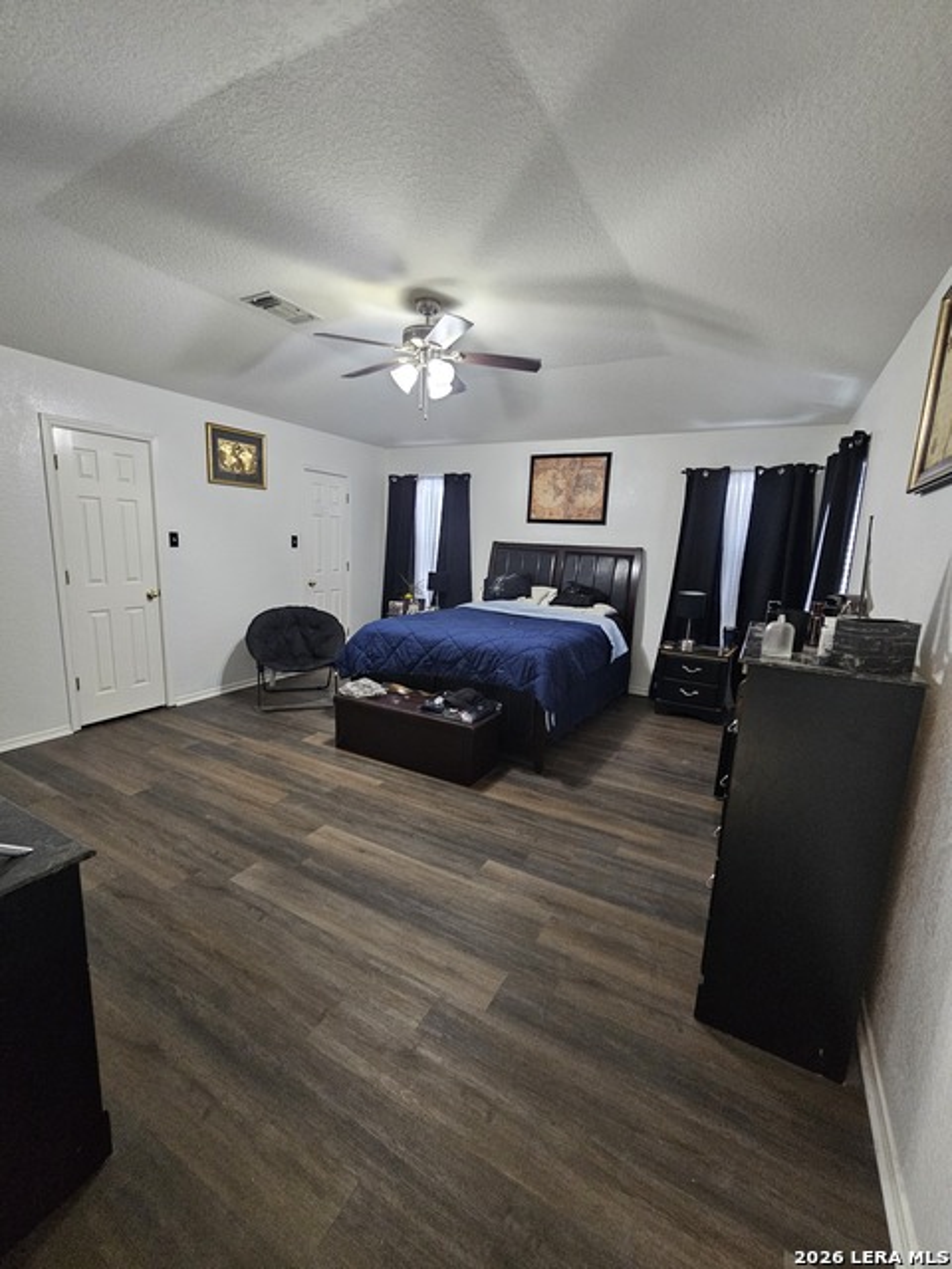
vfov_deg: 106.2
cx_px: 476
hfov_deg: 89.9
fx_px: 477
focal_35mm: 13
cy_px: 634
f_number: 2.2
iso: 640
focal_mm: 2.2
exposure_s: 1/30
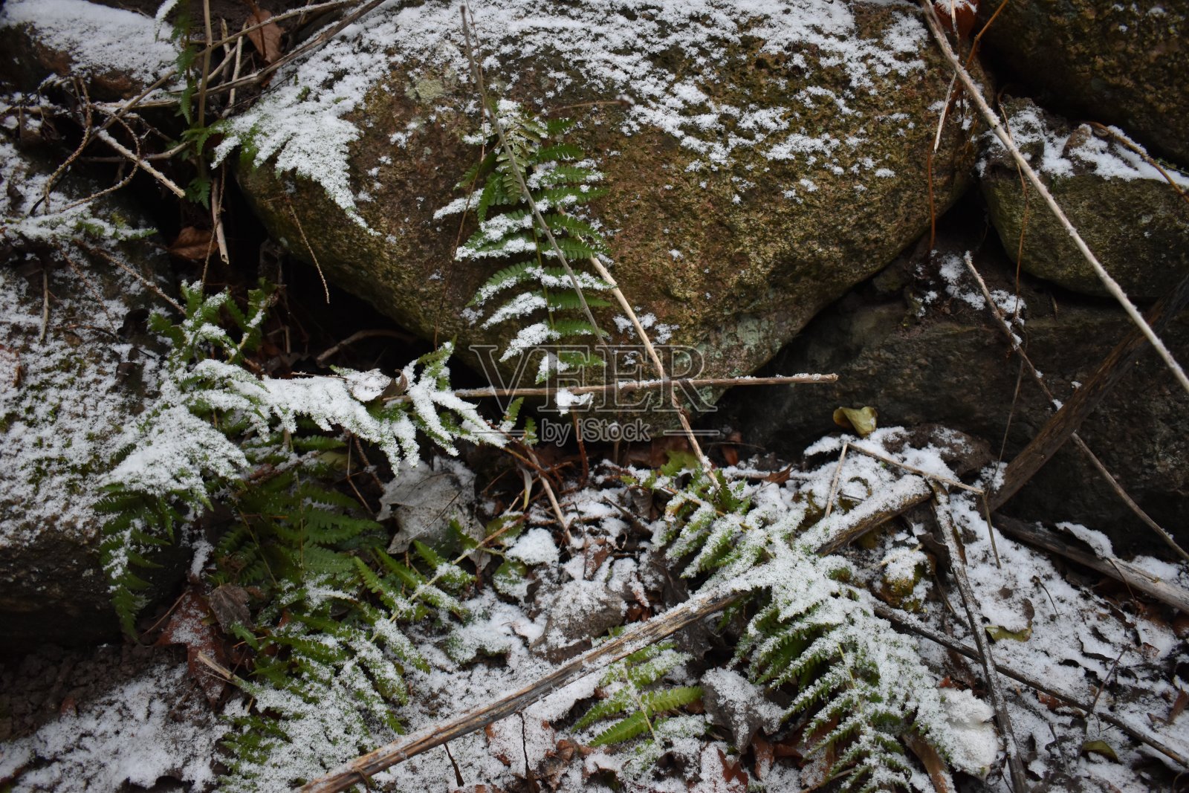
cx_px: 594
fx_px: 1040
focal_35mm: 32
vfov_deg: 41.7
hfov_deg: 59.5
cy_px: 396
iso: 1250
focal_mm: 21
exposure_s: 1/60
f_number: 3.8
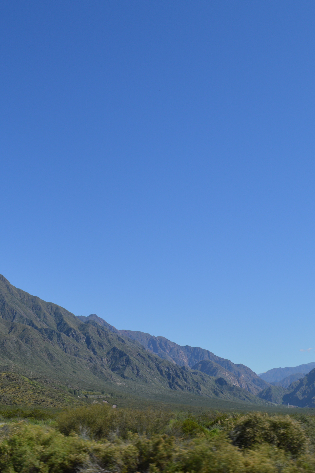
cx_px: 157
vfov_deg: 39.6
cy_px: 235
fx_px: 656
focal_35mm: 50
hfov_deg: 27.0
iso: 100
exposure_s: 1/320
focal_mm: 22
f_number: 9
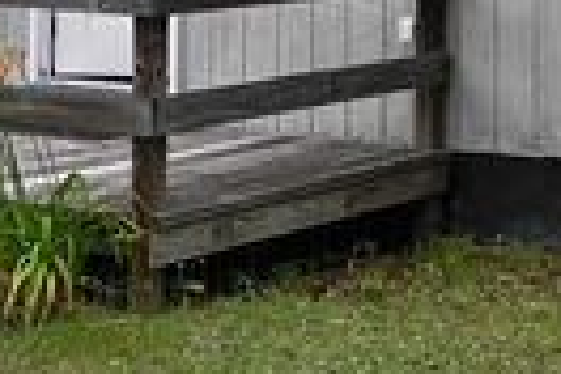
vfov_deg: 10.6
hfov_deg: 16.1
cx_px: 612
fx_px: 1932
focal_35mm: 124
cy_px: -234
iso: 180
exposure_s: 1/250
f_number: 5.6
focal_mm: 32
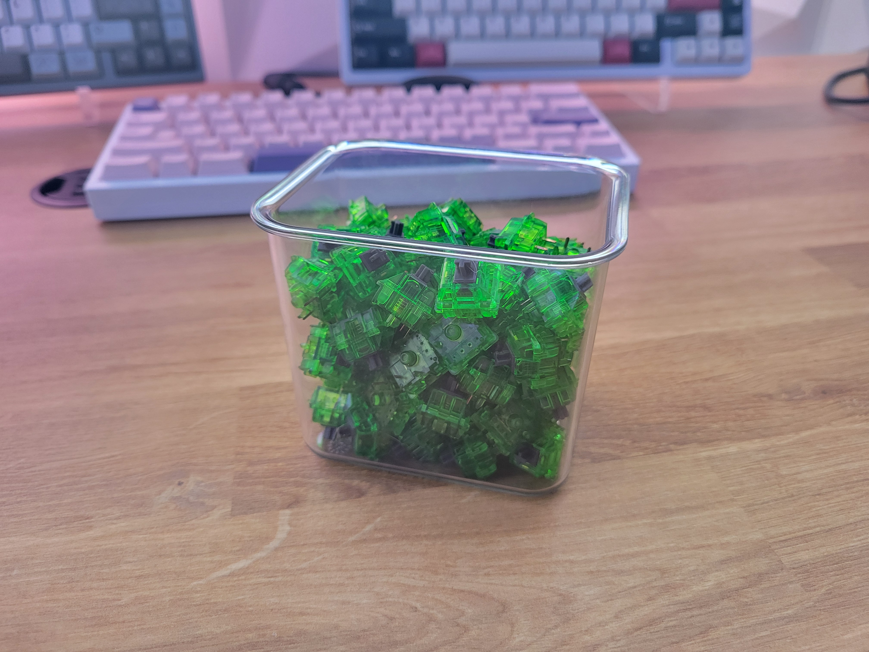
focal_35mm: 26
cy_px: 326
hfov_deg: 67.3
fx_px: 653
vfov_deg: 53.1
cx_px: 434
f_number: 1.8
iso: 320
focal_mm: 5.4
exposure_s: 1/40
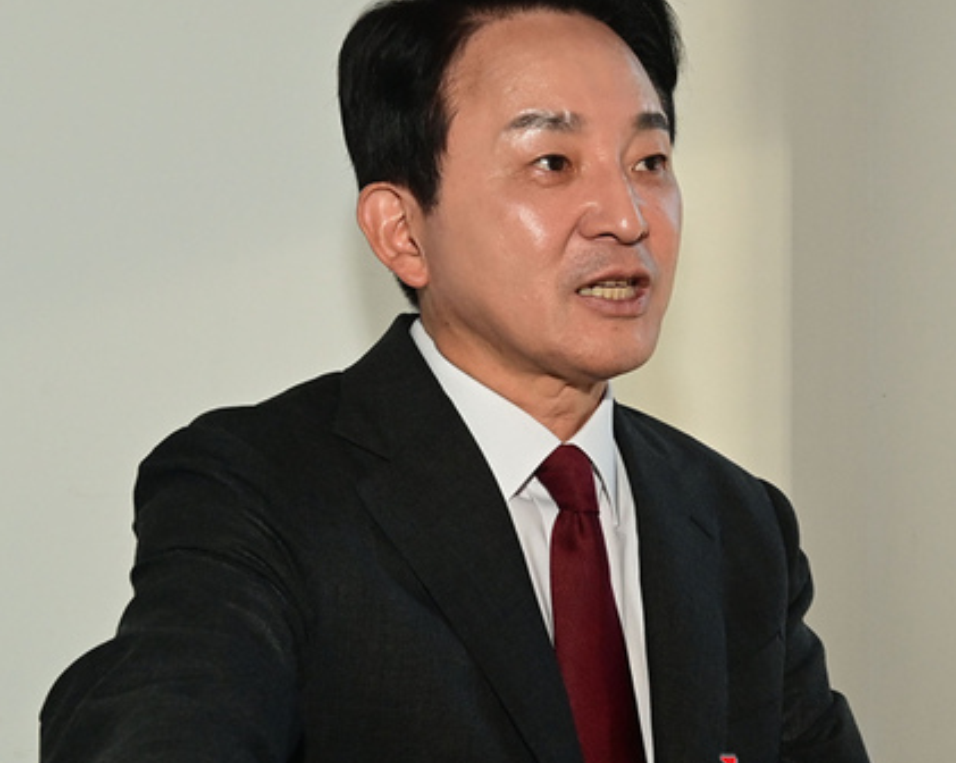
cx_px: 686
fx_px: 1413
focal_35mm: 50
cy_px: 374
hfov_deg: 36.7
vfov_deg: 30.2
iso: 2500
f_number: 10
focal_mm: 35
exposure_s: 1/250
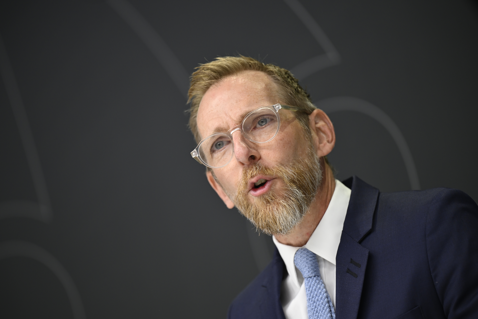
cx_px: 239
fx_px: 2655
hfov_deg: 10.3
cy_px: 160
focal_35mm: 200
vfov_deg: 6.9
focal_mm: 200
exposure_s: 1/200
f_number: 2.8
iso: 640
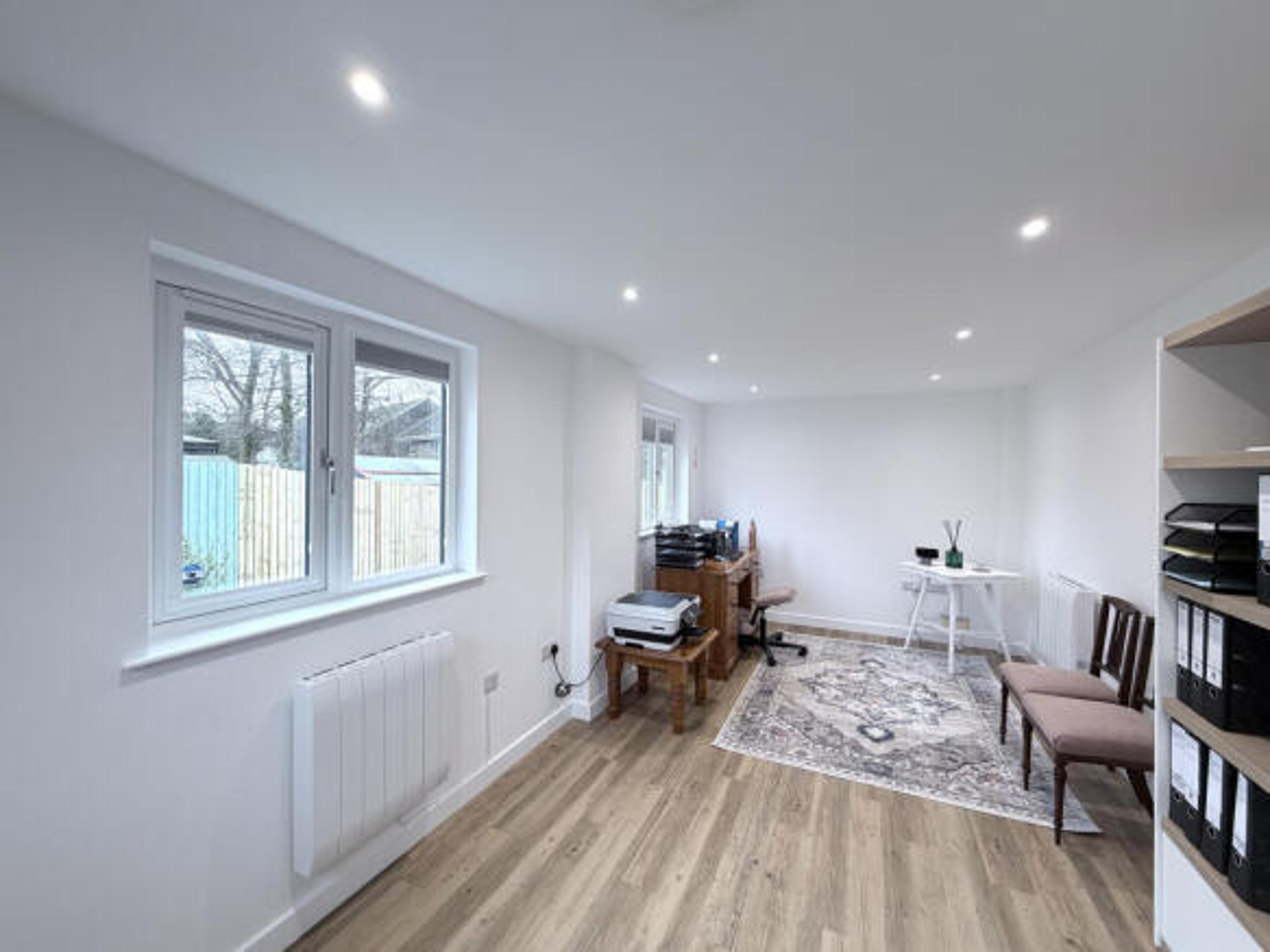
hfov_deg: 102.1
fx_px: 514
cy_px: 476
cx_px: 635
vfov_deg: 85.7
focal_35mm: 14
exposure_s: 1/100
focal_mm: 2.22
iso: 80
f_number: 2.2
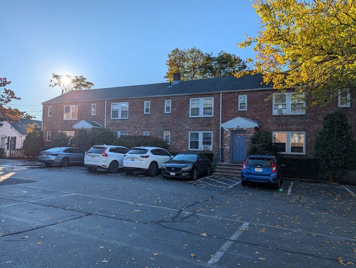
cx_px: 178
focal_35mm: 24
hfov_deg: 71.5
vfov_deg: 56.9
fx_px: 247
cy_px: 134
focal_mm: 6.9
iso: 19
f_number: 1.68
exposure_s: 1/1577
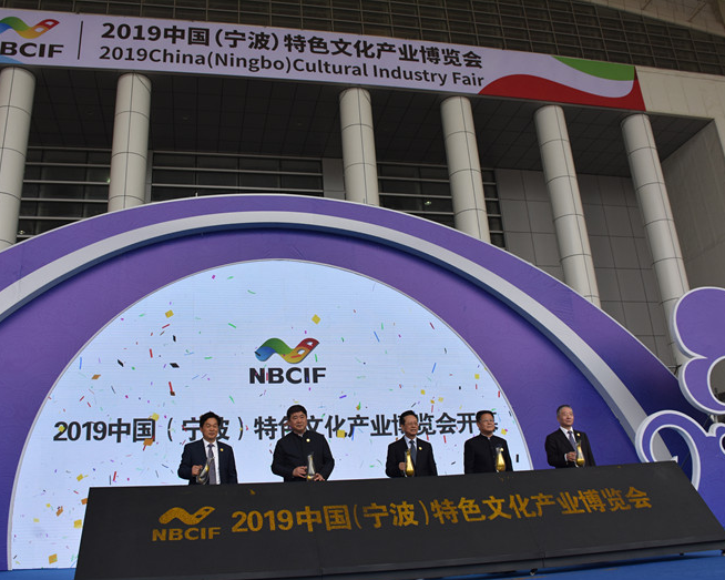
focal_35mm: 31
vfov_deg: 47.1
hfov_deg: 57.2
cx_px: 343
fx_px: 665
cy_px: 294
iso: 500
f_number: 8
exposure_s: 1/500
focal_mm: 18
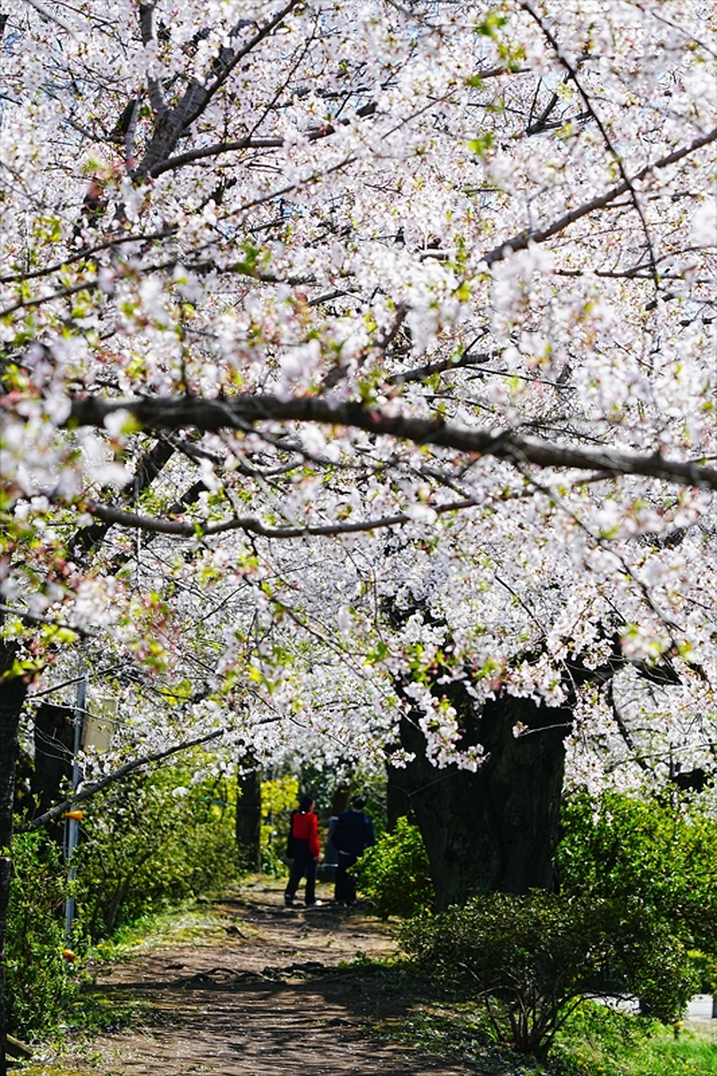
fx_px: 3138
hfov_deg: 13.0
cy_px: 538
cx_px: 358
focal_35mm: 105
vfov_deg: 19.5
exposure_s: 1/320
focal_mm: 105
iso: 100
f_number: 6.3
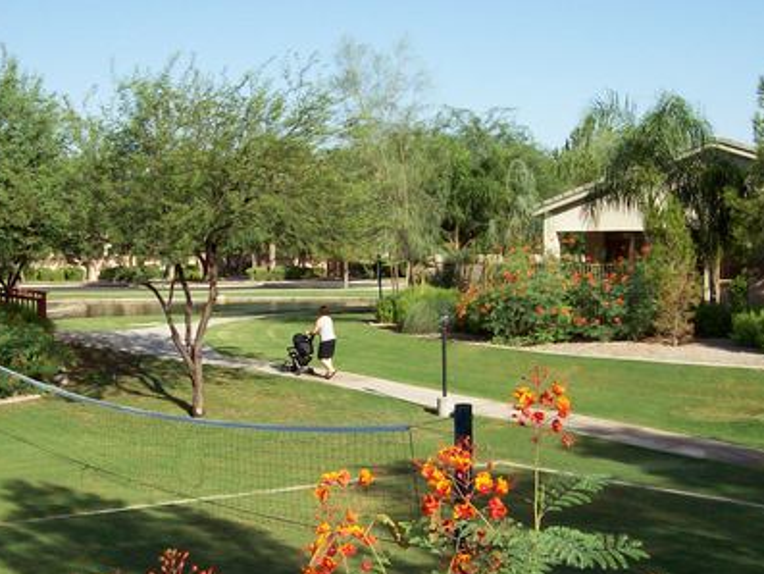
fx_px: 1280
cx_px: 223
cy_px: 335
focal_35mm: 58
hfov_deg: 32.8
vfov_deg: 25.2
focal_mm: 6
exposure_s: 1/572
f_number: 4.8
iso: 80
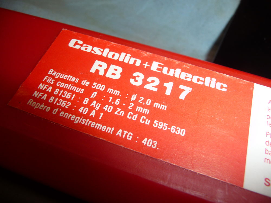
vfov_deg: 49.7
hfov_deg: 63.4
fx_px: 219
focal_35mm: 28
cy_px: 102
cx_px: 136
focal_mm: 4.7
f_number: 3.3
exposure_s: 1/30
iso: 100
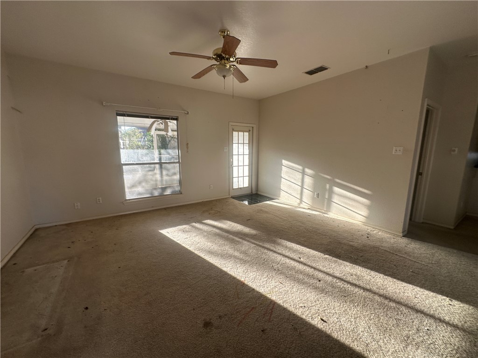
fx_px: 193
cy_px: 179
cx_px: 239
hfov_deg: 102.1
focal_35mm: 14
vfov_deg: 85.7
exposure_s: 1/99
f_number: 2.2
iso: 40
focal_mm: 2.22
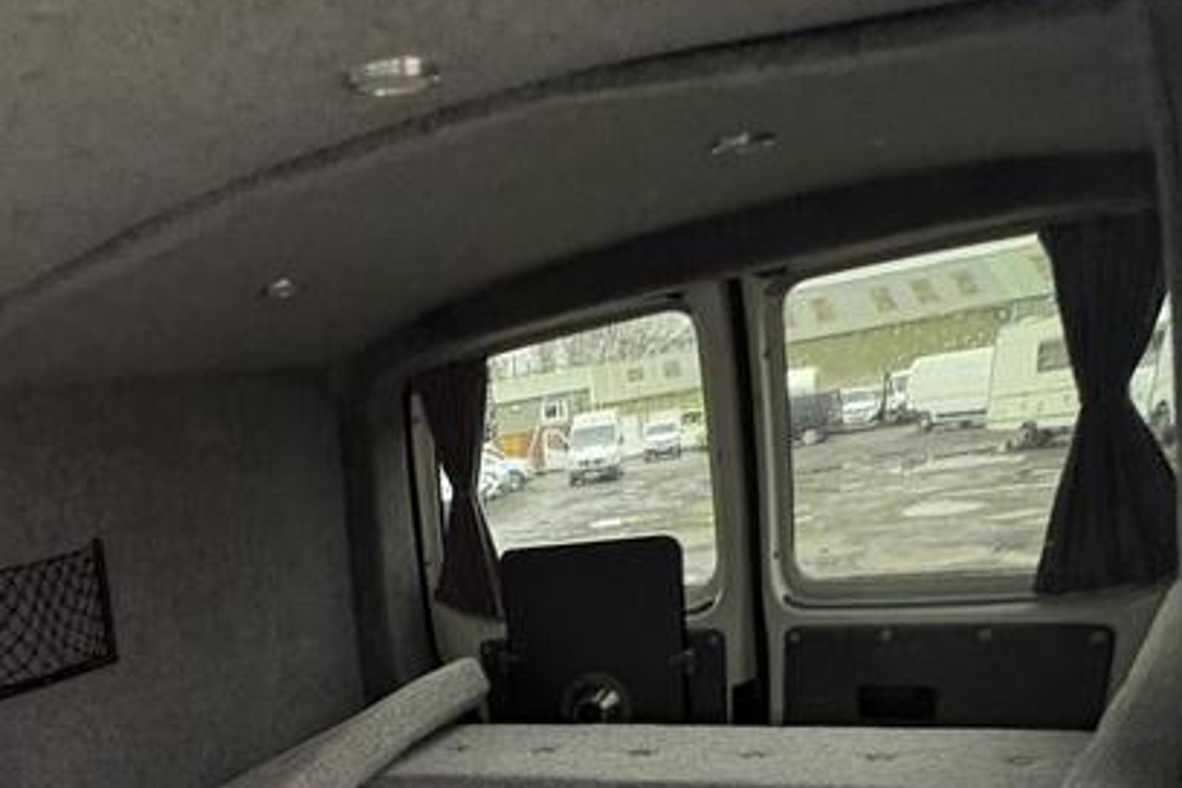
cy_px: 933
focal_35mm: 32
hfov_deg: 57.0
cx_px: 365
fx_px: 1051
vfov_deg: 33.8
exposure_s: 1/60
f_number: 2.2
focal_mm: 2.22
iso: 400
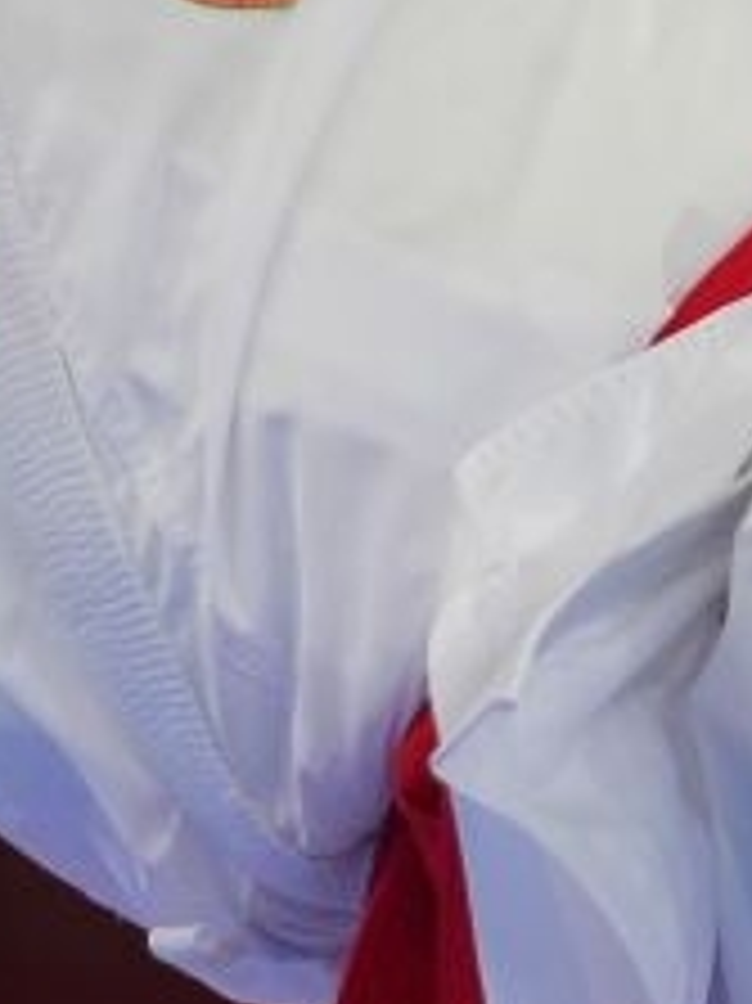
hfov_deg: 1.0
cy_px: 171
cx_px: 392
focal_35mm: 1554
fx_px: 45055
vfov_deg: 1.3
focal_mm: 200
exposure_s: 1/1000
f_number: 2.8
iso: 500
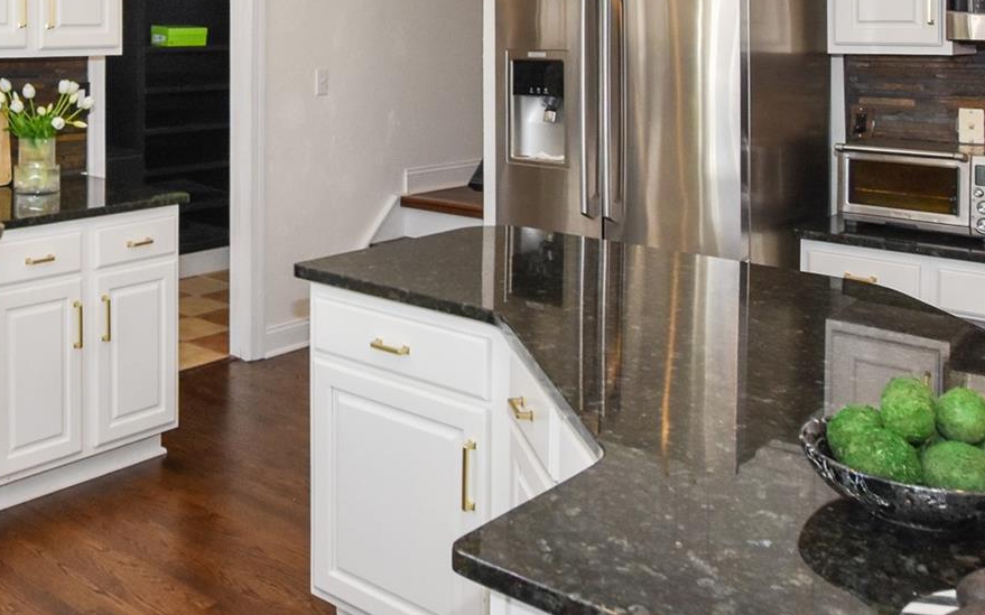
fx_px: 1052
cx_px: 222
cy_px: 14
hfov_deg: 47.9
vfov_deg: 30.5
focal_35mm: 39
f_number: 5.6
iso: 800
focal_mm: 11
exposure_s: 1/125
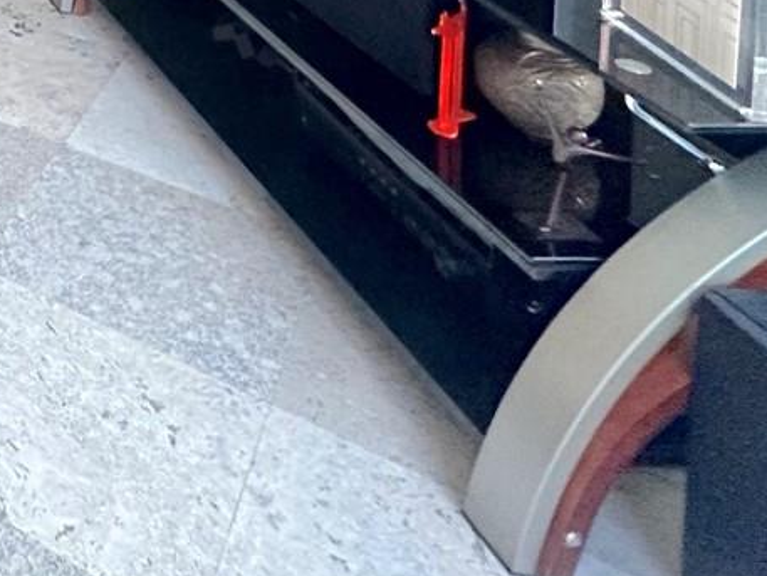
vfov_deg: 21.5
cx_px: -482
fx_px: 1086
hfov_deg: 25.1
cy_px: -411
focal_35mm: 49
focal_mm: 2.22
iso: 320
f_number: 2.2
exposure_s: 1/69
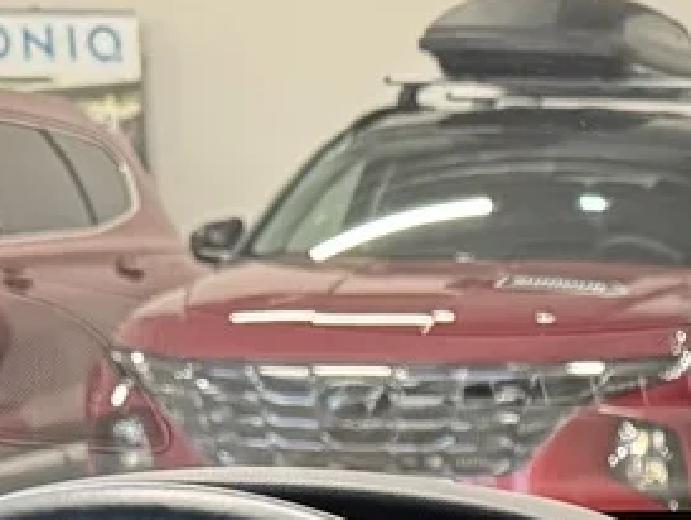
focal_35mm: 140
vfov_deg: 9.7
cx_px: 1263
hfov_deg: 12.7
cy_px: 1143
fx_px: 2797
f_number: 1.78
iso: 640
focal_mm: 6.76
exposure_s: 1/60
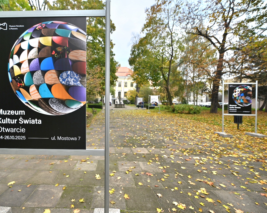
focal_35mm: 16
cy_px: 106
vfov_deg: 80.4
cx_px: 106
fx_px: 126
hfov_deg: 91.8
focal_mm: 14
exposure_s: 1/400
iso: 100
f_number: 3.5
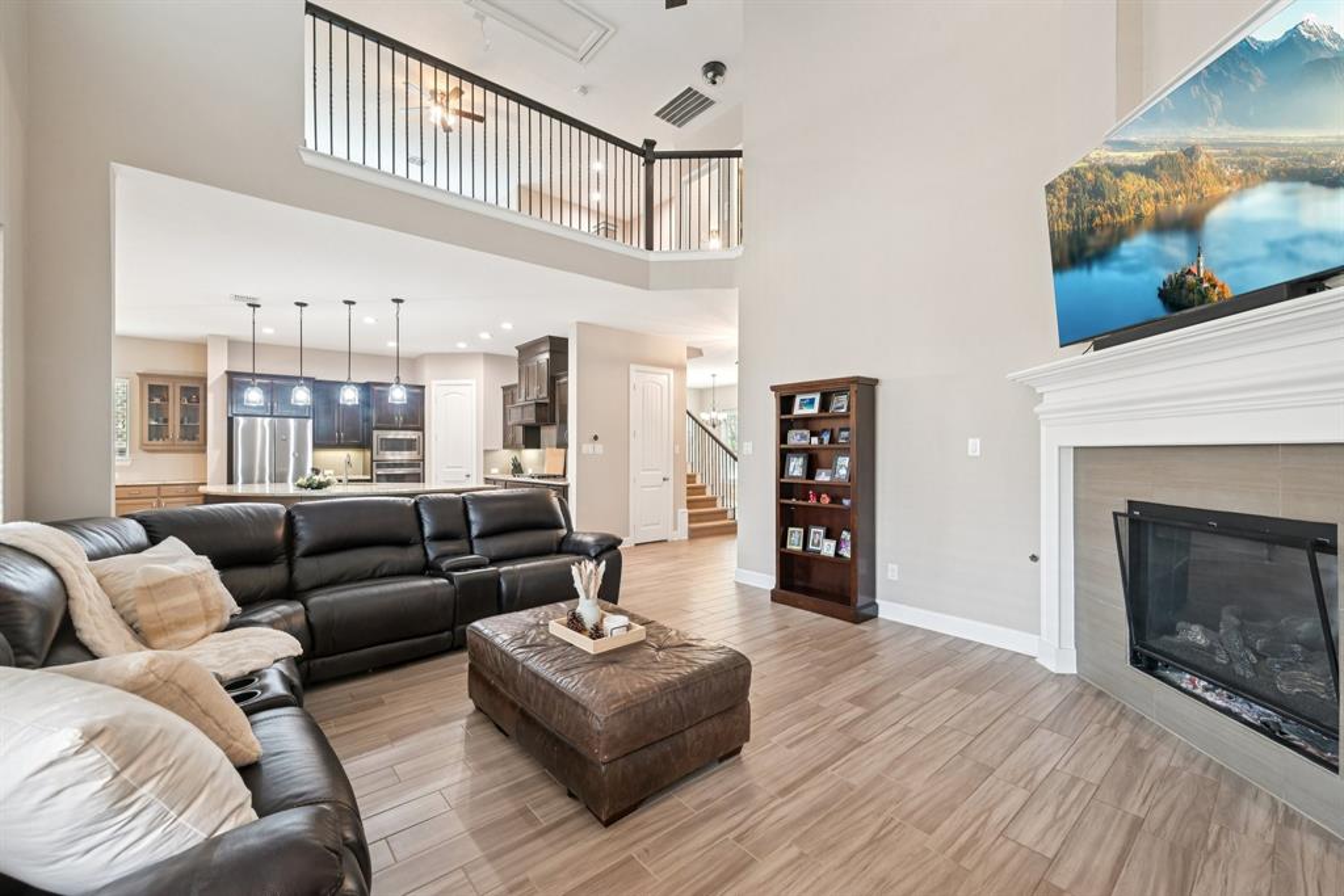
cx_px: 672
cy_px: 448
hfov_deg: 104.2
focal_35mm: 14
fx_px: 523
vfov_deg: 81.2
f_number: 8
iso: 400
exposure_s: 1/5
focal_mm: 14
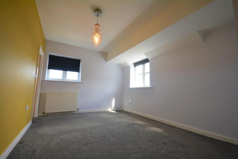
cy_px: 80
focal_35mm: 15
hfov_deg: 100.4
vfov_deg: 77.4
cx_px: 119
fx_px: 99
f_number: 5.6
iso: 400
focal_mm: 10
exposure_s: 1/125
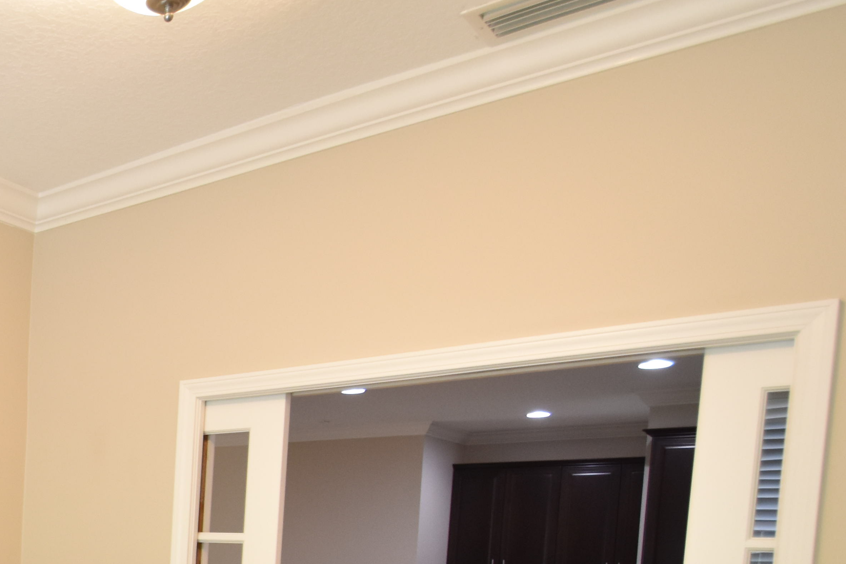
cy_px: 610
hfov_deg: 40.7
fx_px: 893
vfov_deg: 31.4
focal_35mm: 38
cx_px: -86
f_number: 3.5
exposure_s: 1/60
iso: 800
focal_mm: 10
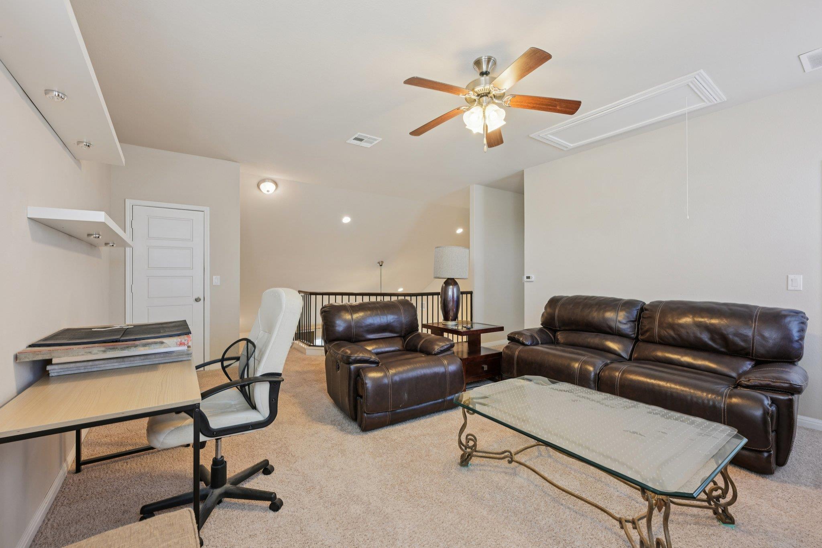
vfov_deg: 77.3
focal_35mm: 15
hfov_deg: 100.4
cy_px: 274
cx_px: 411
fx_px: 342
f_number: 6.7
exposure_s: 1/10
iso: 400
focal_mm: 15
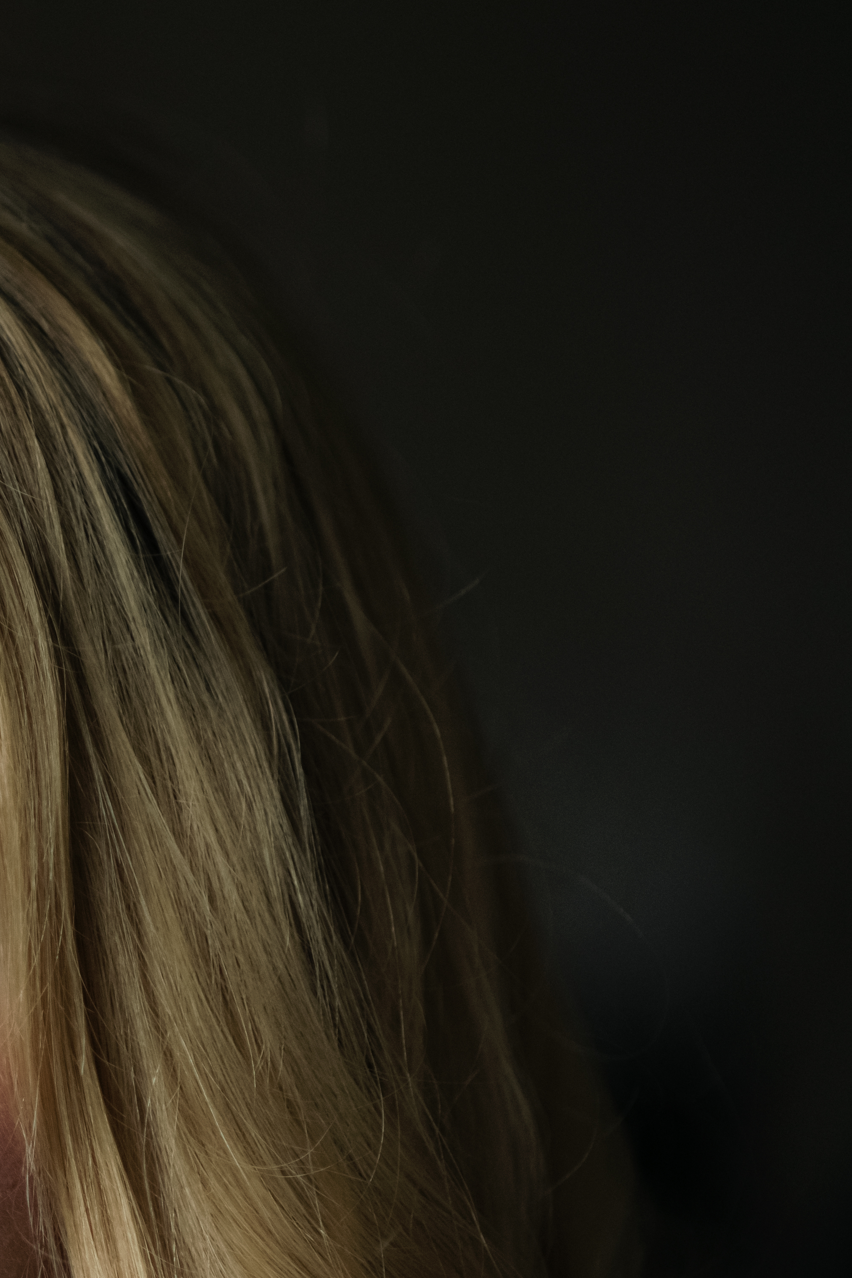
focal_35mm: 231
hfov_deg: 5.8
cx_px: -860
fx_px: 8201
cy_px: 1113
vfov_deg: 8.9
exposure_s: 1/500
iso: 800
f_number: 1.8
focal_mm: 85
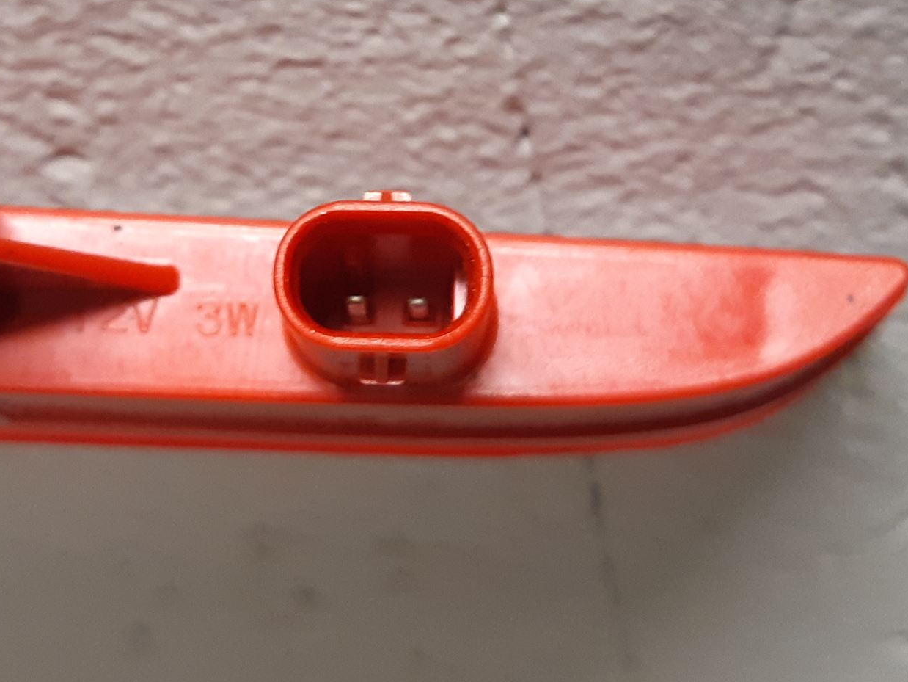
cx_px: 301
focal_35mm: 43
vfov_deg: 33.3
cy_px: 225
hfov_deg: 43.2
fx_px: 1128
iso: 250
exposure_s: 1/33
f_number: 1.7
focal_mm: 3.93
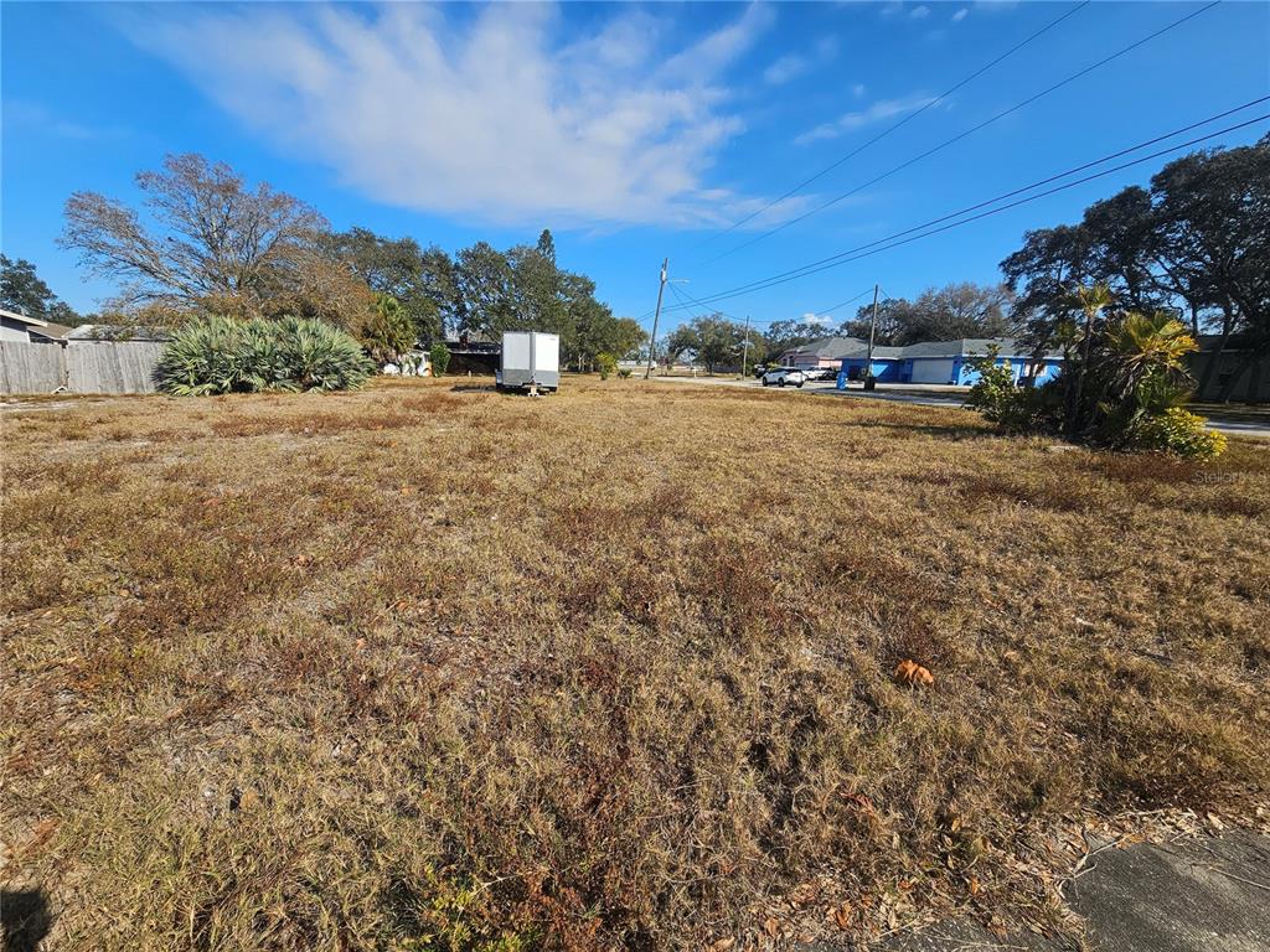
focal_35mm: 13
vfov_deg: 89.9
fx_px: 477
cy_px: 476
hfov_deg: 106.2
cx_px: 635
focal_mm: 2.2
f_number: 2.2
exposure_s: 1/2175
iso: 50
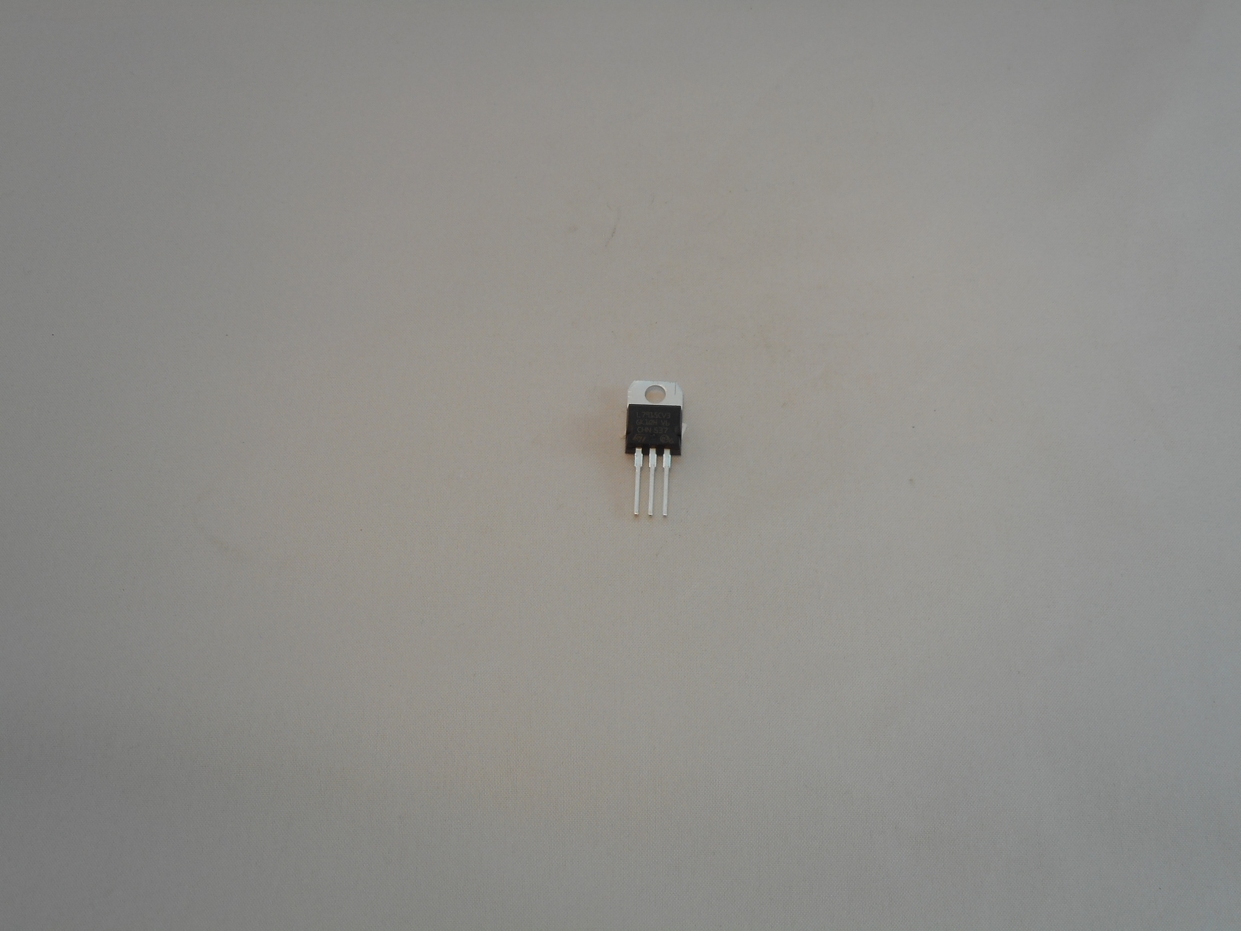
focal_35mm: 59
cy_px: 466
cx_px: 620
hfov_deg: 32.7
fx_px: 2115
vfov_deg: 24.8
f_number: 5.1
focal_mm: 10.5
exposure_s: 1/30
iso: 80
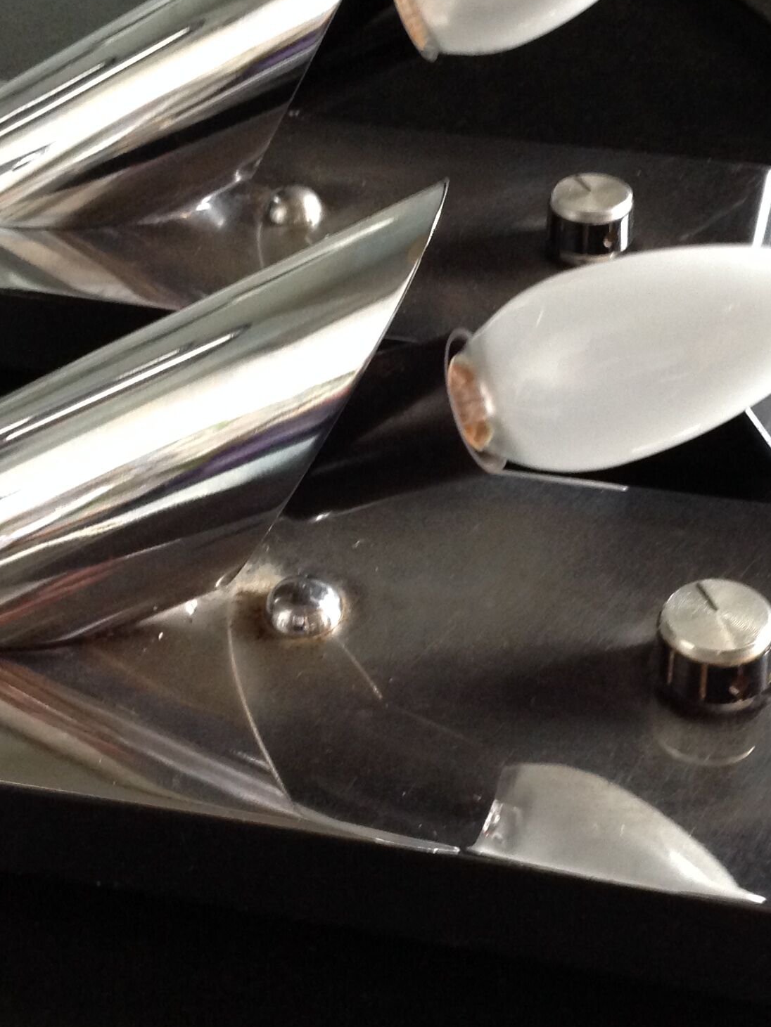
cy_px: 491
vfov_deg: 31.2
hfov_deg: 23.6
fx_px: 1841
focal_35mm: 62
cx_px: 473
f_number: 2.4
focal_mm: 4.28
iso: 200
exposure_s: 1/15
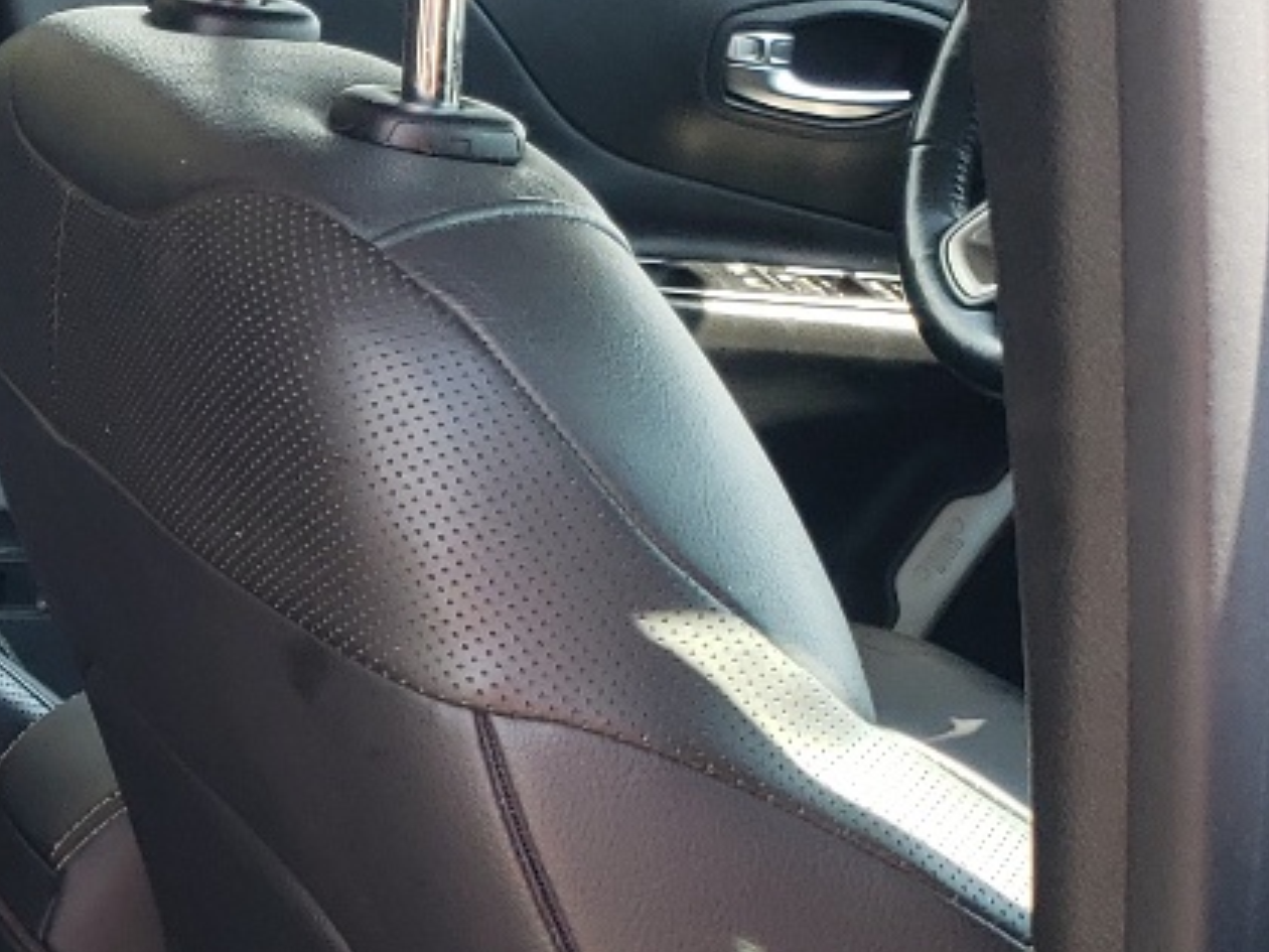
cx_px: -471
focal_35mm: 99
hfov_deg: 18.2
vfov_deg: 14.9
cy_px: 583
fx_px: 3629
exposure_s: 1/161
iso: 50
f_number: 1.5
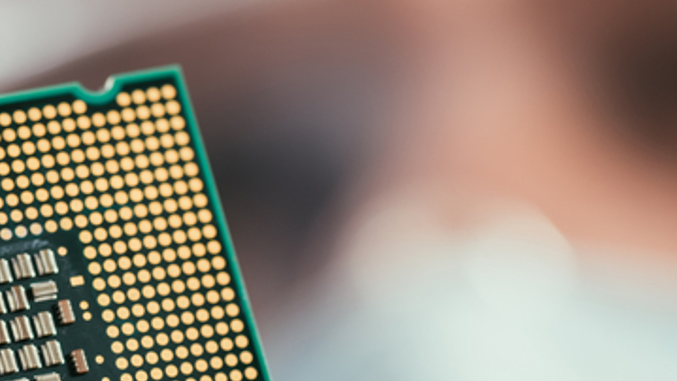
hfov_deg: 7.1
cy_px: 325
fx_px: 5494
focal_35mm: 306
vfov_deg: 4.0
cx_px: 305
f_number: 7.1
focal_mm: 105
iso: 100
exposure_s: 1/200
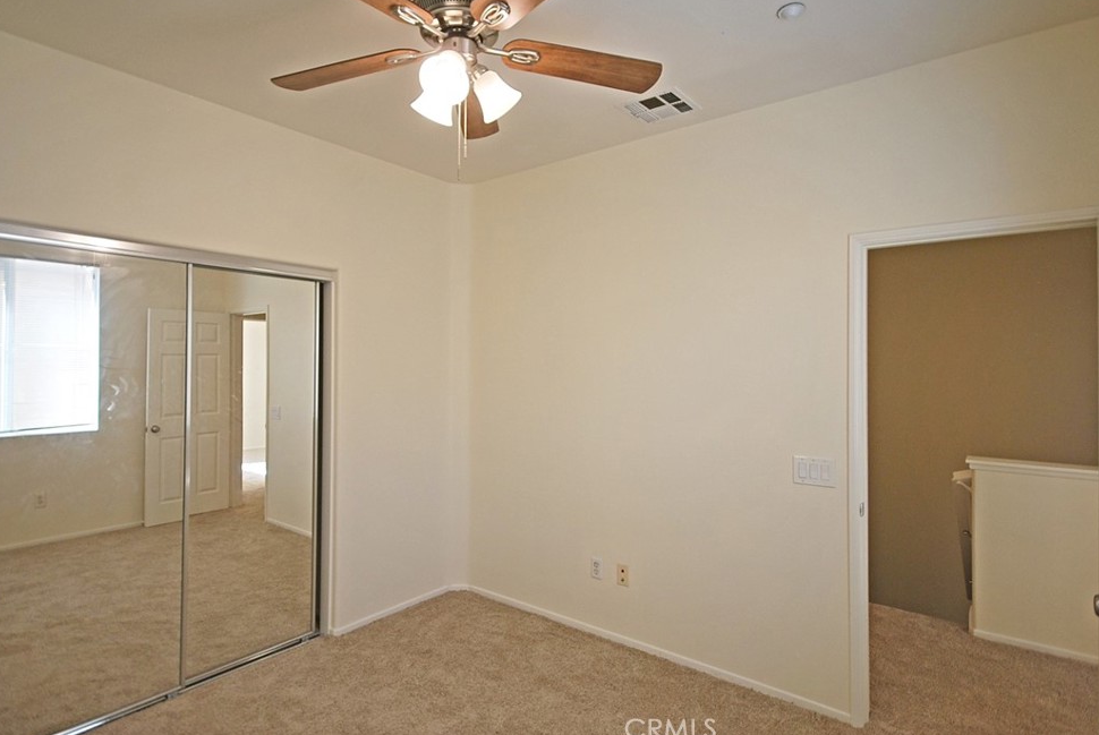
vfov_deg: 64.7
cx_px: 530
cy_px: 357
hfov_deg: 86.8
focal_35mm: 19
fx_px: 581
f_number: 4.5
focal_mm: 12
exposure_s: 1/50
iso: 200
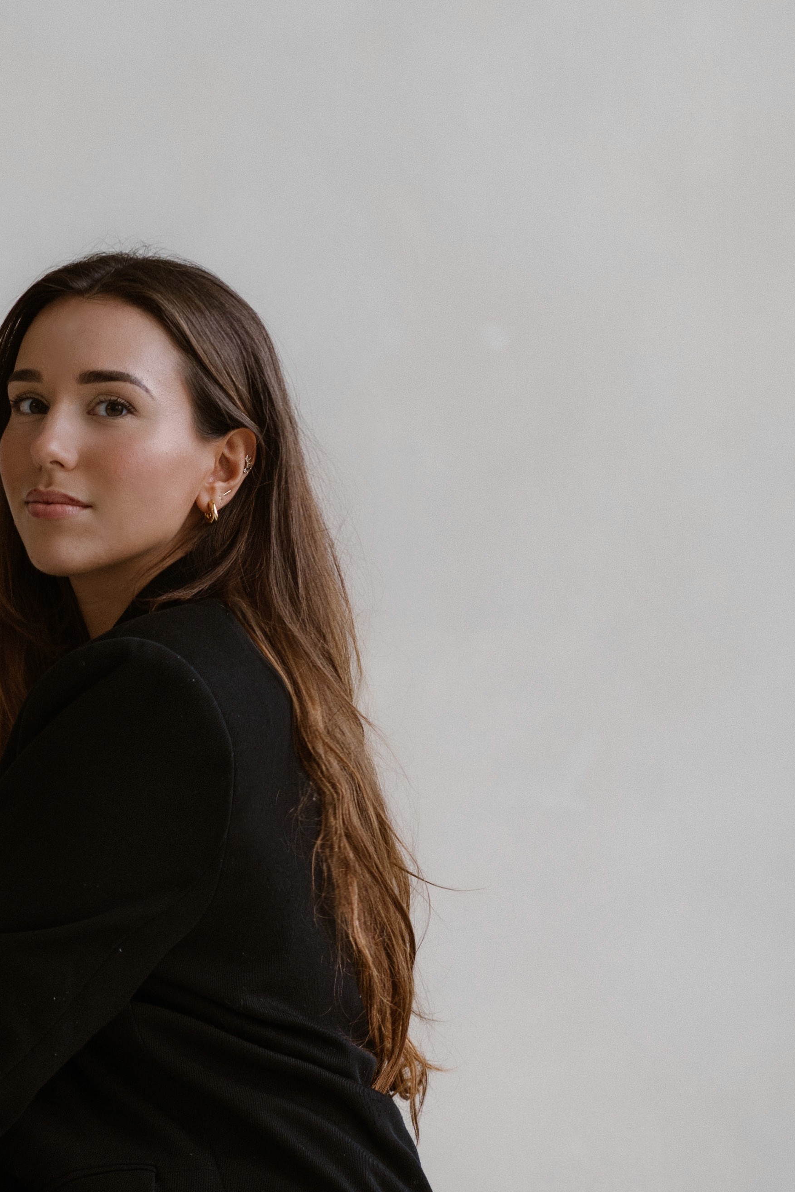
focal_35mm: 126
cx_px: -52
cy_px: 837
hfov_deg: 10.8
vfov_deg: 16.2
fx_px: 4173
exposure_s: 1/100
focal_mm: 55
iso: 400
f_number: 3.5
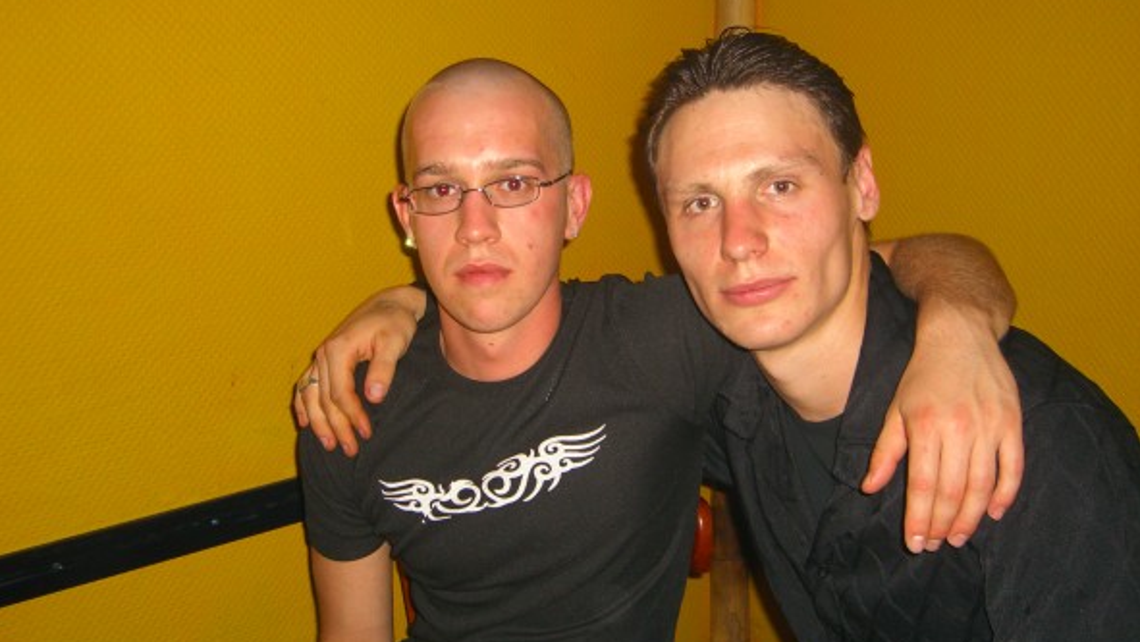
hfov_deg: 48.3
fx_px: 1270
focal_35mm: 42
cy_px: 301
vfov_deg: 28.4
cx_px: 563
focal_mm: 7.9
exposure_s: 1/60
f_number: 2.8
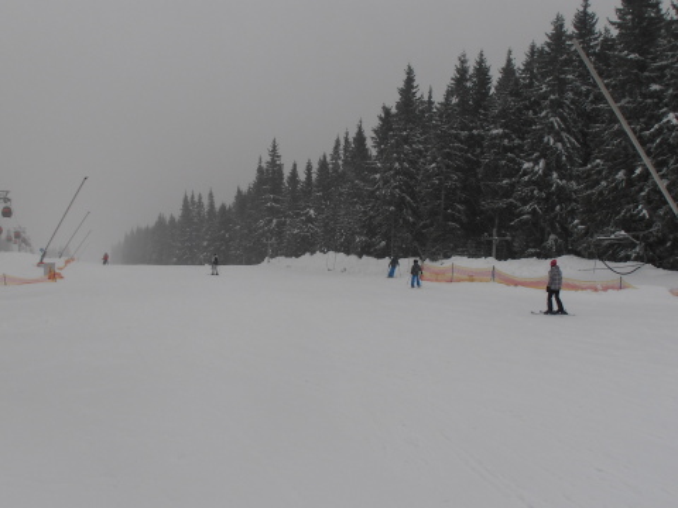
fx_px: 862
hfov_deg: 42.9
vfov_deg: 32.9
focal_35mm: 44
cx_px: 339
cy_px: 254
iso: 80
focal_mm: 7.87
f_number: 11
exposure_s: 1/160
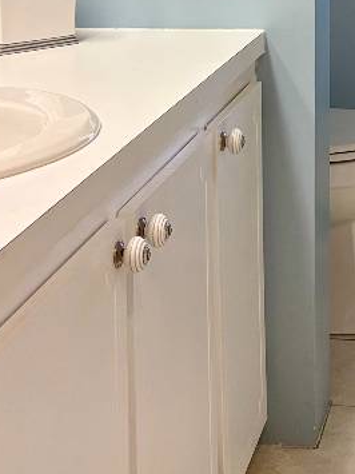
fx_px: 1136
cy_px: -70
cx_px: 400
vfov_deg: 22.1
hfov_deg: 17.1
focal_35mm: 83
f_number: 1.6
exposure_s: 1/120
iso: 160
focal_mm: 5.96
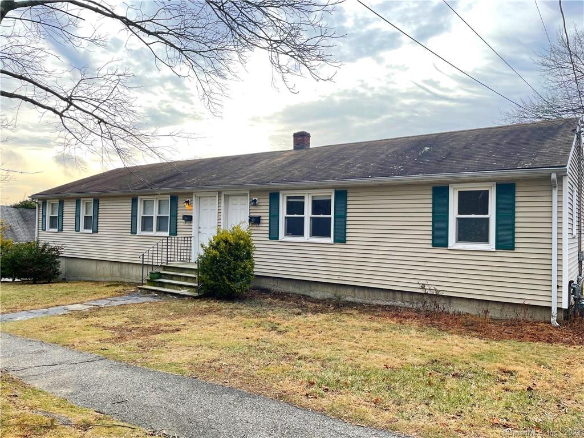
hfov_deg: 67.3
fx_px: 439
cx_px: 292
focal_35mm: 26
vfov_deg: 53.1
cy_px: 219
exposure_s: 1/609
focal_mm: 4.2
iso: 32
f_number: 1.6
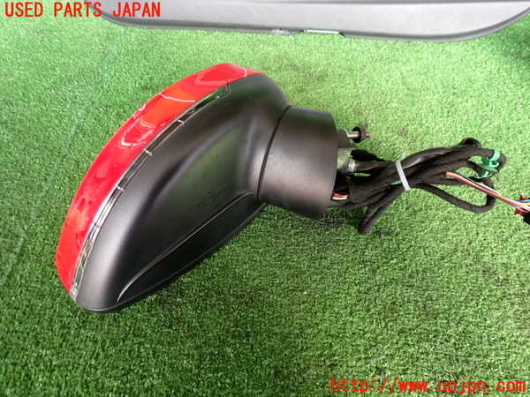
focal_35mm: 25
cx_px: 265
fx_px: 383
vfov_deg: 54.9
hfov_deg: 69.4
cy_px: 198
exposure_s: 1/60
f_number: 2
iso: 200
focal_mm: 4.5
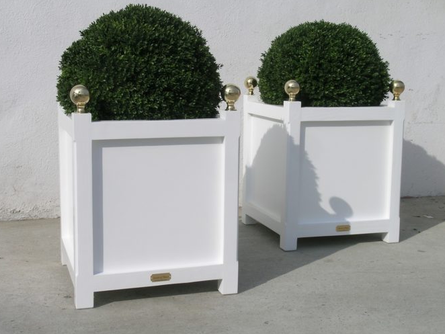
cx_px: 217
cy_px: 164
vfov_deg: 25.2
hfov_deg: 33.2
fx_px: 746
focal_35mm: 58
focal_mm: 10.3
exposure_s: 1/290
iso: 50
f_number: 7.6
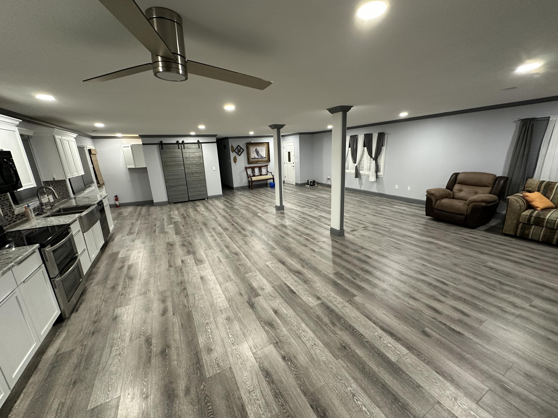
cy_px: 209
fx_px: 226
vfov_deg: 85.7
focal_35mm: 14
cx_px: 279
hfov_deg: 102.1
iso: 250
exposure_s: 1/60
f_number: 2.2
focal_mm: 2.22
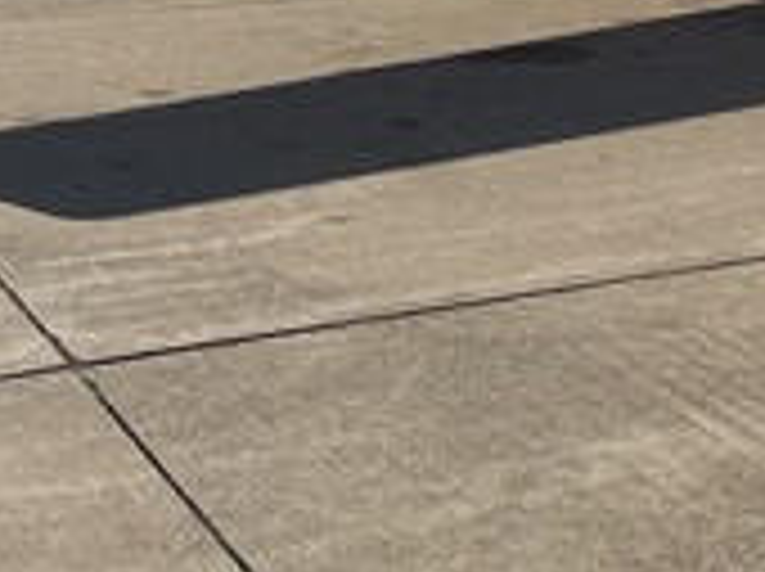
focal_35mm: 98
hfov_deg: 19.6
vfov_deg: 13.7
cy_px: -392
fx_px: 2163
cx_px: 706
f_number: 1.6
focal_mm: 5.96
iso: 50
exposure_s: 1/6329
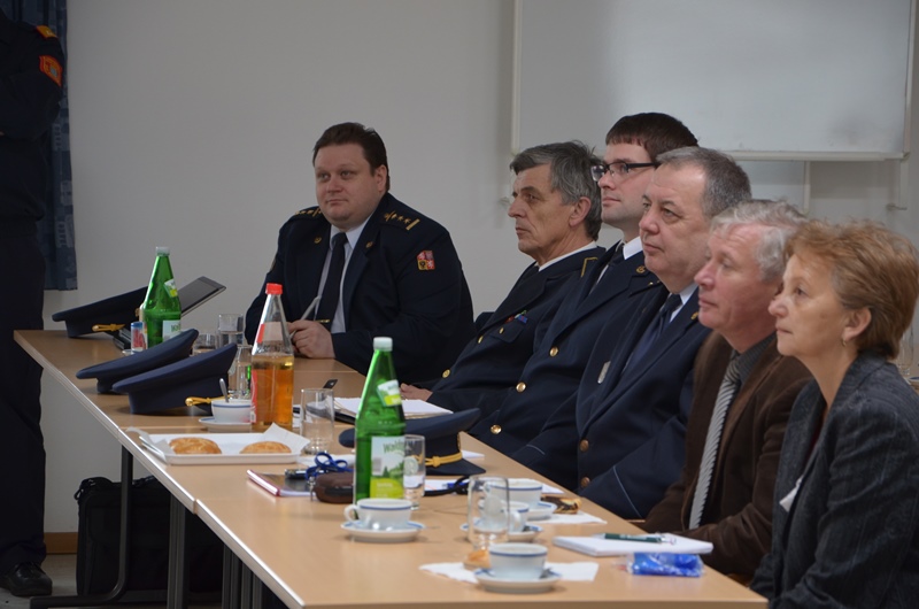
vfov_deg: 8.7
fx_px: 4013
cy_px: 304
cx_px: 460
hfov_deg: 13.1
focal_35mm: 158
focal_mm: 105
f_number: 5.6
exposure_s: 1/20
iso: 500
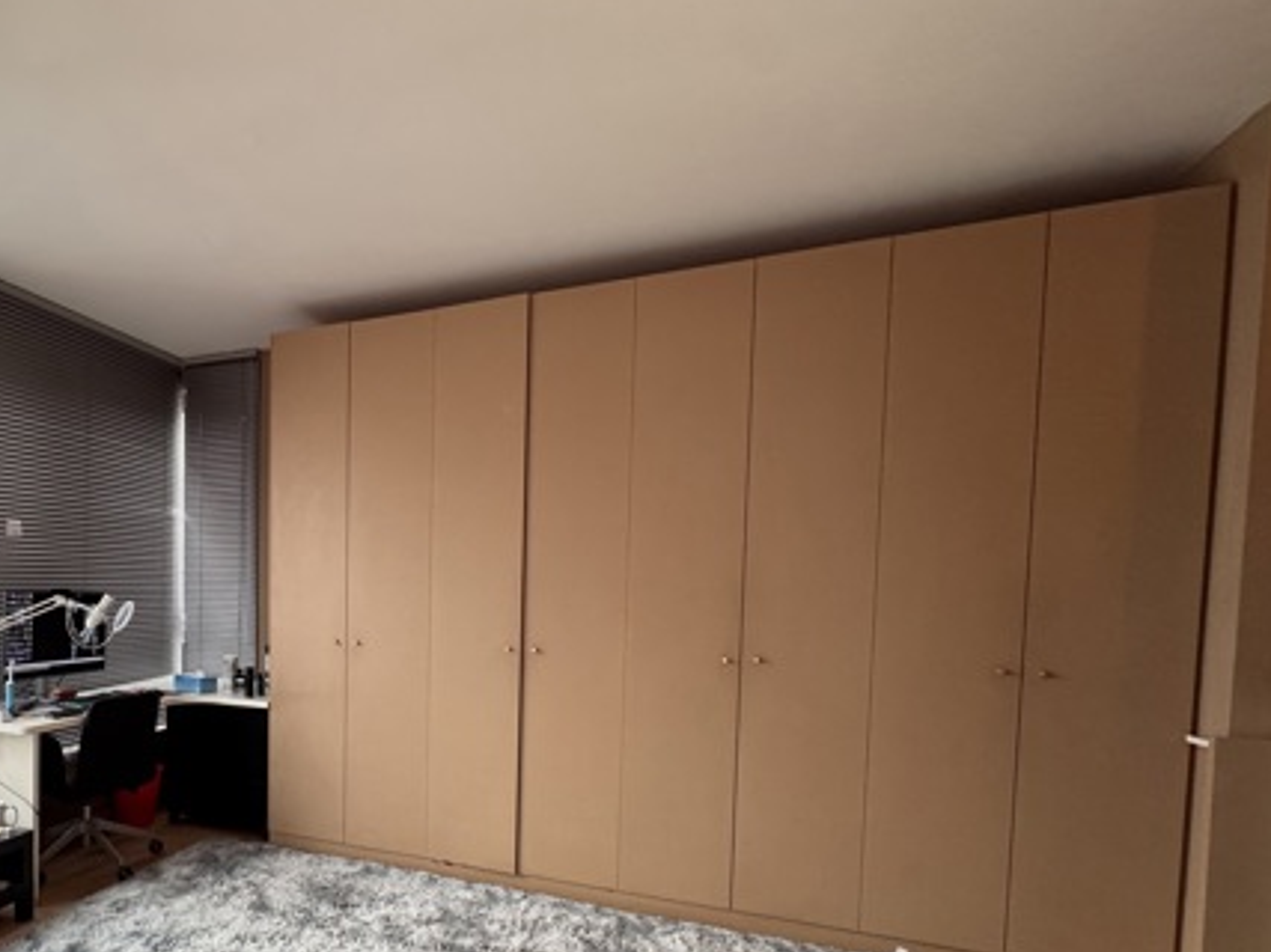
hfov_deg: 74.0
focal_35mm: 21
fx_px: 771
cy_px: 628
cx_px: 333
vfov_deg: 62.0
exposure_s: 1/100
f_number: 2.2
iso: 250
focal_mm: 2.22
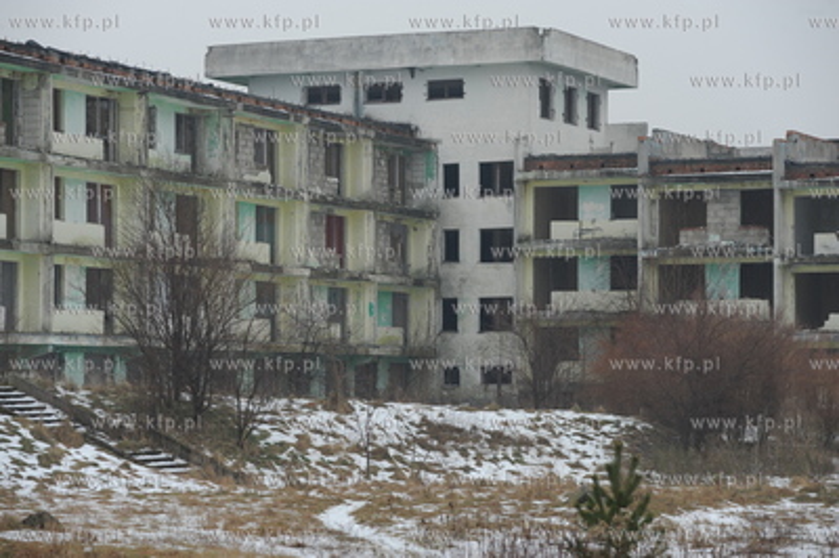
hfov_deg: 16.4
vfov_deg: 10.9
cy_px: 279
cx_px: 420
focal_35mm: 125
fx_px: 2911
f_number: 5.6
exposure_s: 1/80
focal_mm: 125
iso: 400
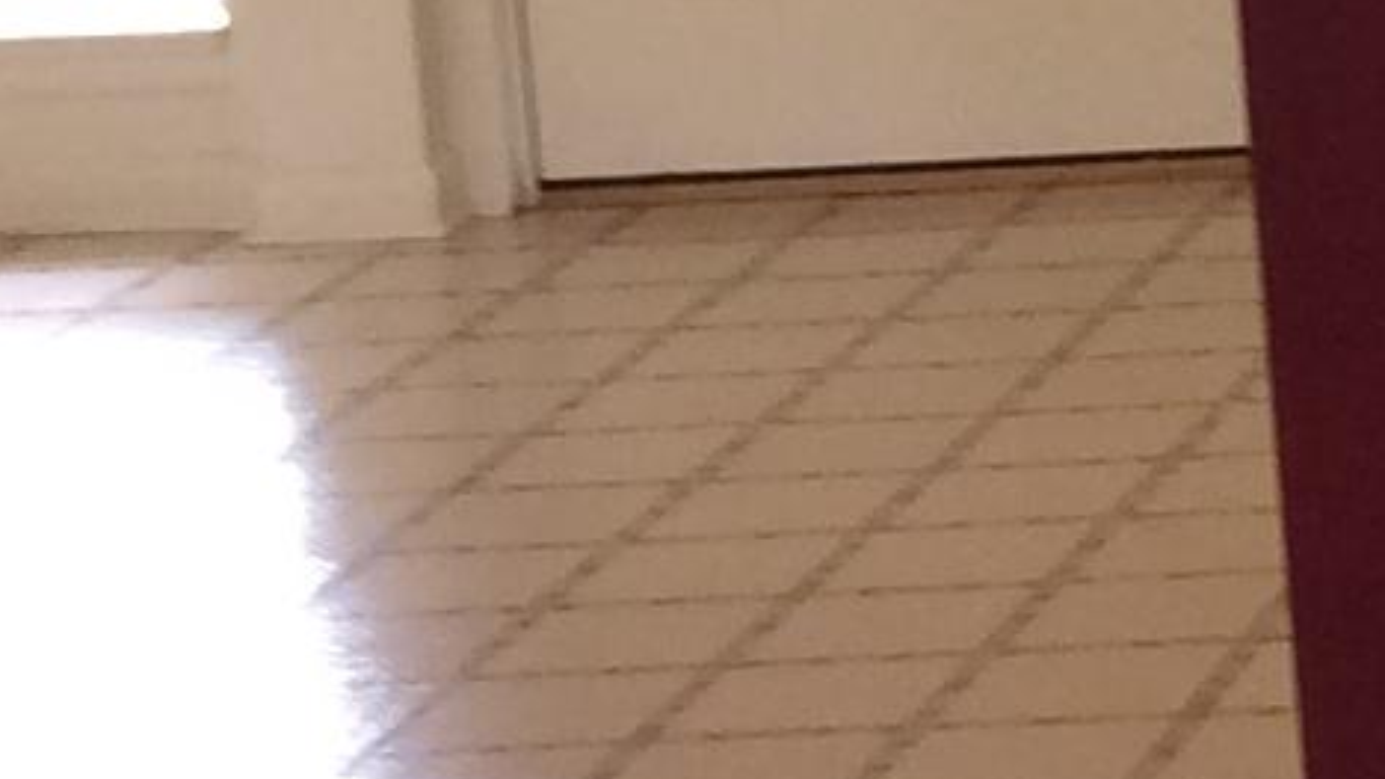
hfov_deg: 10.3
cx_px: 2720
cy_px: -101
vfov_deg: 6.3
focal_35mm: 193
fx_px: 7086
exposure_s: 1/24
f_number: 2.4
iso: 64
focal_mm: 3.3
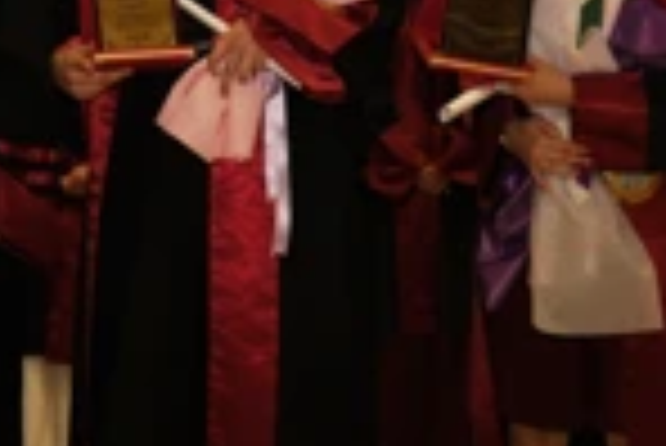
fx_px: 1981
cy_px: 2
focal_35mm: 107
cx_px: 81
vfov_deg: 12.7
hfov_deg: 18.8
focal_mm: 24.2
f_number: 2.8
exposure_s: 1/160
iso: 1000
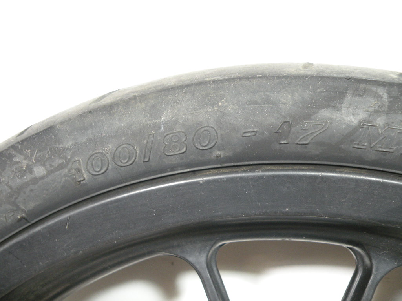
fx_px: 314
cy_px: 150
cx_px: 201
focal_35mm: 27
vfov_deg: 51.4
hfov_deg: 65.3
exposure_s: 1/60
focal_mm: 4.7
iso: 184
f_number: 2.8
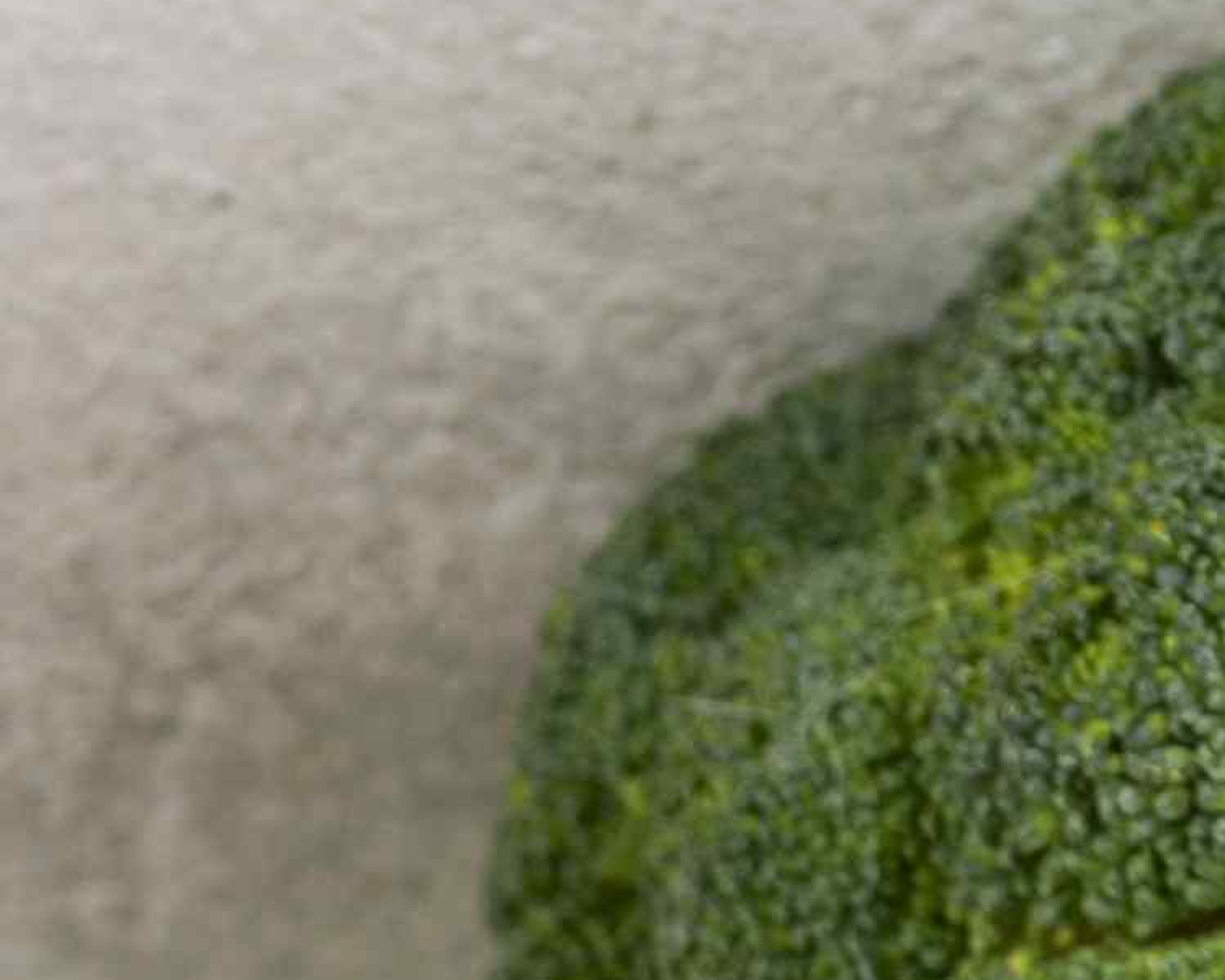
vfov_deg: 1.9
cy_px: 2456
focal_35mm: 792
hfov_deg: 2.4
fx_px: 28710
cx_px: -2329
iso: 100
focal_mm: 105
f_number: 9
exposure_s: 1/100
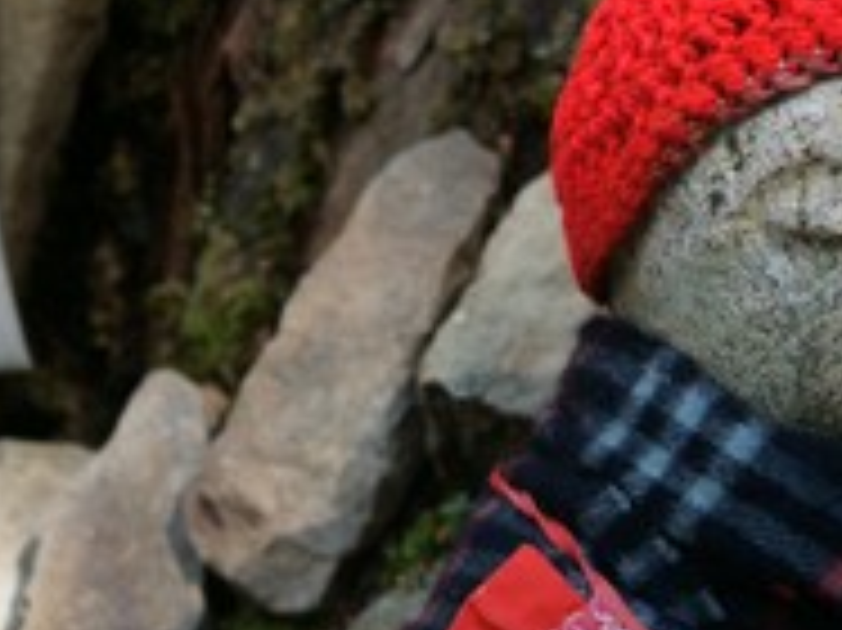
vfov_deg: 8.3
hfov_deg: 11.1
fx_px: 4327
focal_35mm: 178
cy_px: 369
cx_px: 563
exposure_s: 1/125
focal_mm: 45
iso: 400
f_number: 4.5
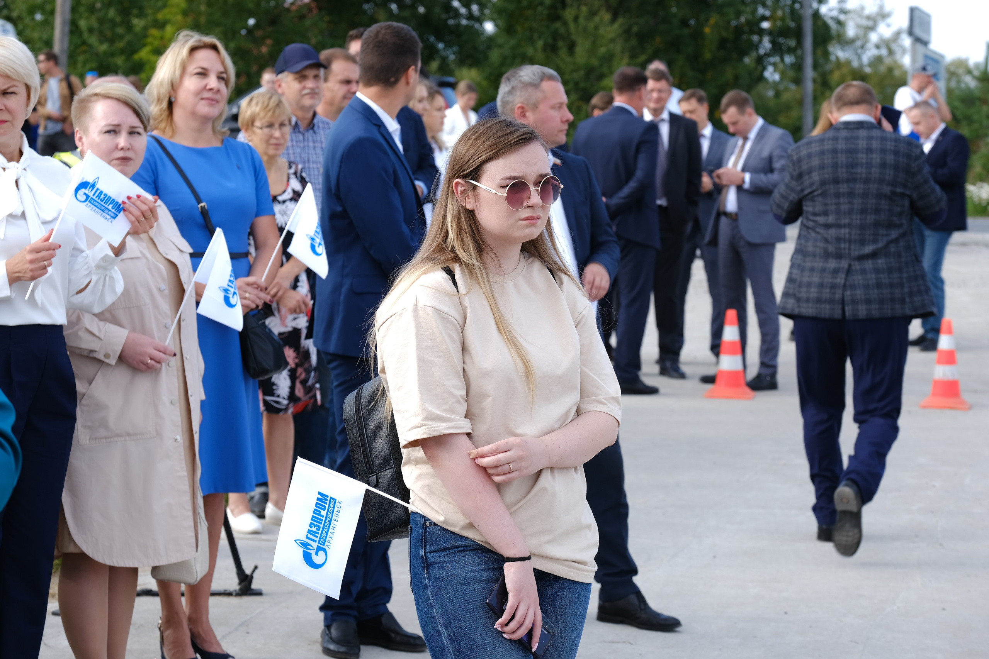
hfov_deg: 21.5
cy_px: 330
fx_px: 2610
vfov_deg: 14.4
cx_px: 494
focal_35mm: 95
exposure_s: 1/100
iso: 80
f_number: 5.6
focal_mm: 63.4
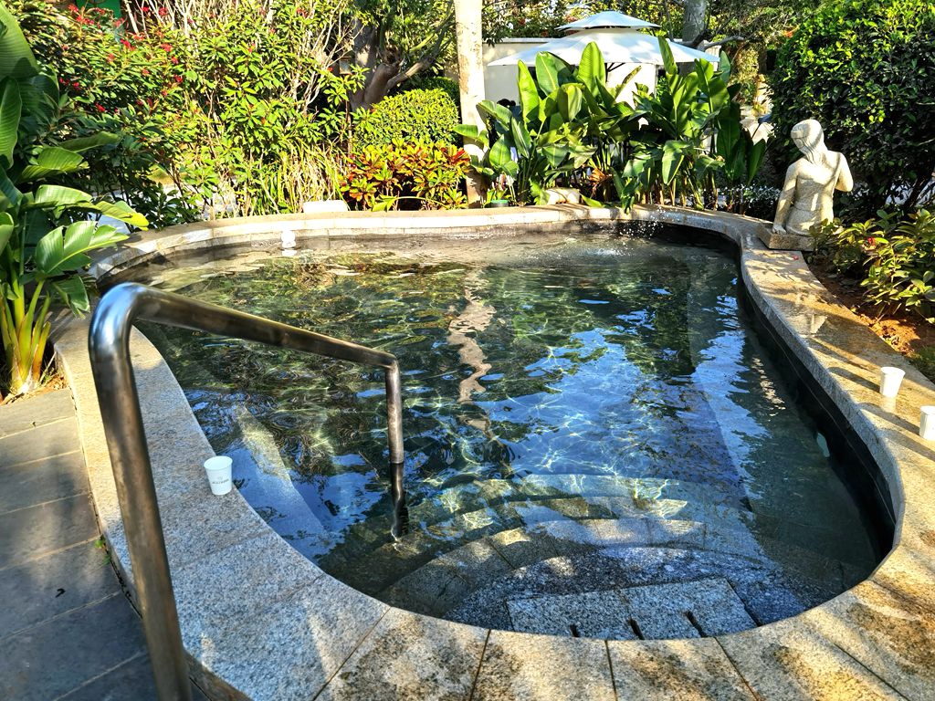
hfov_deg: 65.3
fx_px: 729
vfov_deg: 51.4
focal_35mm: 27
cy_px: 350
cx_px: 468
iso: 50
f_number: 1.9
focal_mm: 6.71
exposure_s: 1/1397
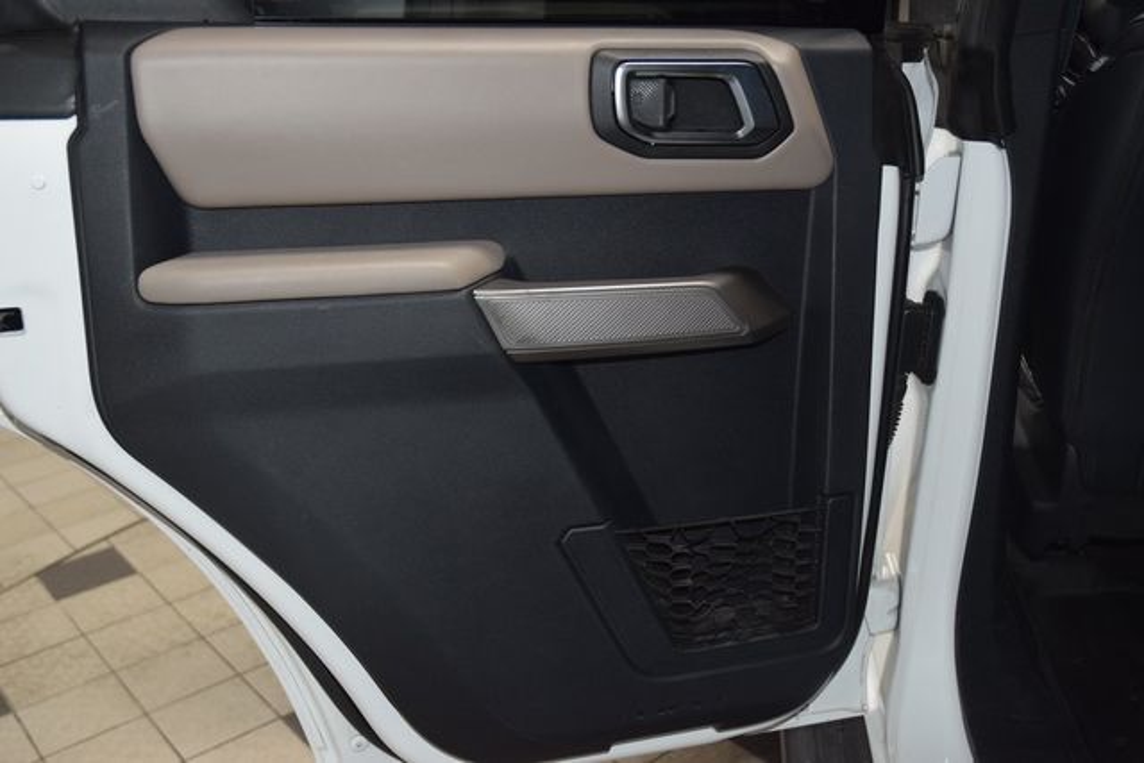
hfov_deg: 53.1
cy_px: 382
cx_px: 572
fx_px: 1144
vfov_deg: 36.9
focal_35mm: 36
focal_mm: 24
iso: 800
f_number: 3.8
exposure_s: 1/60
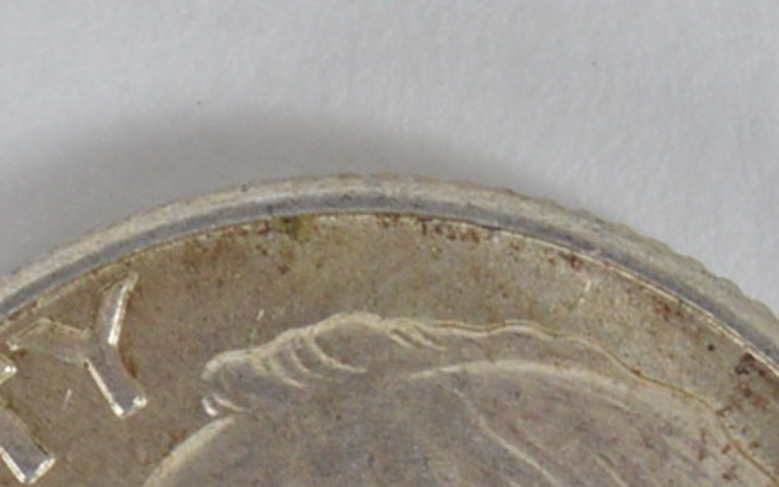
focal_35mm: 576
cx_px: -704
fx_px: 12242
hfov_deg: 3.6
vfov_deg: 2.3
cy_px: 123
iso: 400
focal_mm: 55
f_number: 11
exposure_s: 1/160
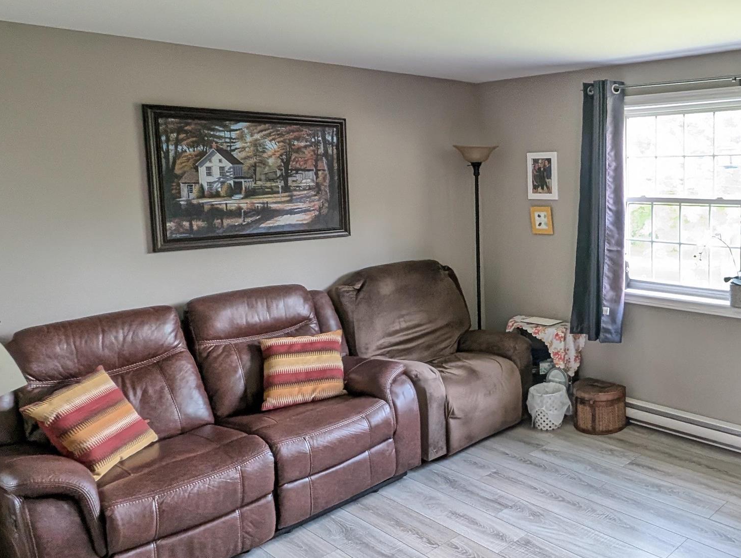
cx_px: 630
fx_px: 579
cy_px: 239
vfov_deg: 51.3
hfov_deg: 58.3
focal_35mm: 27
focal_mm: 1.95
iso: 150
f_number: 2.2
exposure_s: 1/37
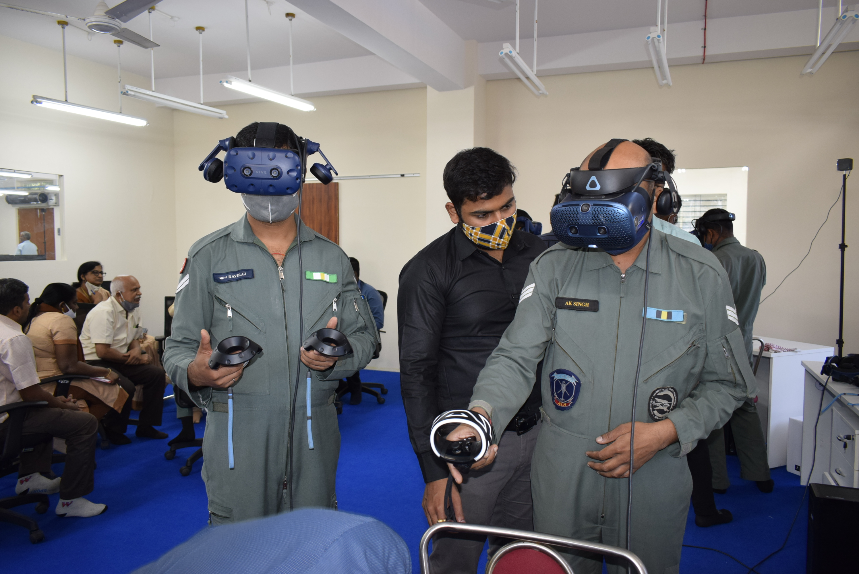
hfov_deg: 67.3
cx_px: 430
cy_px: 287
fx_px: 645
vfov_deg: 48.0
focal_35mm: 27
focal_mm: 18
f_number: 4.5
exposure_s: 1/80
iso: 800
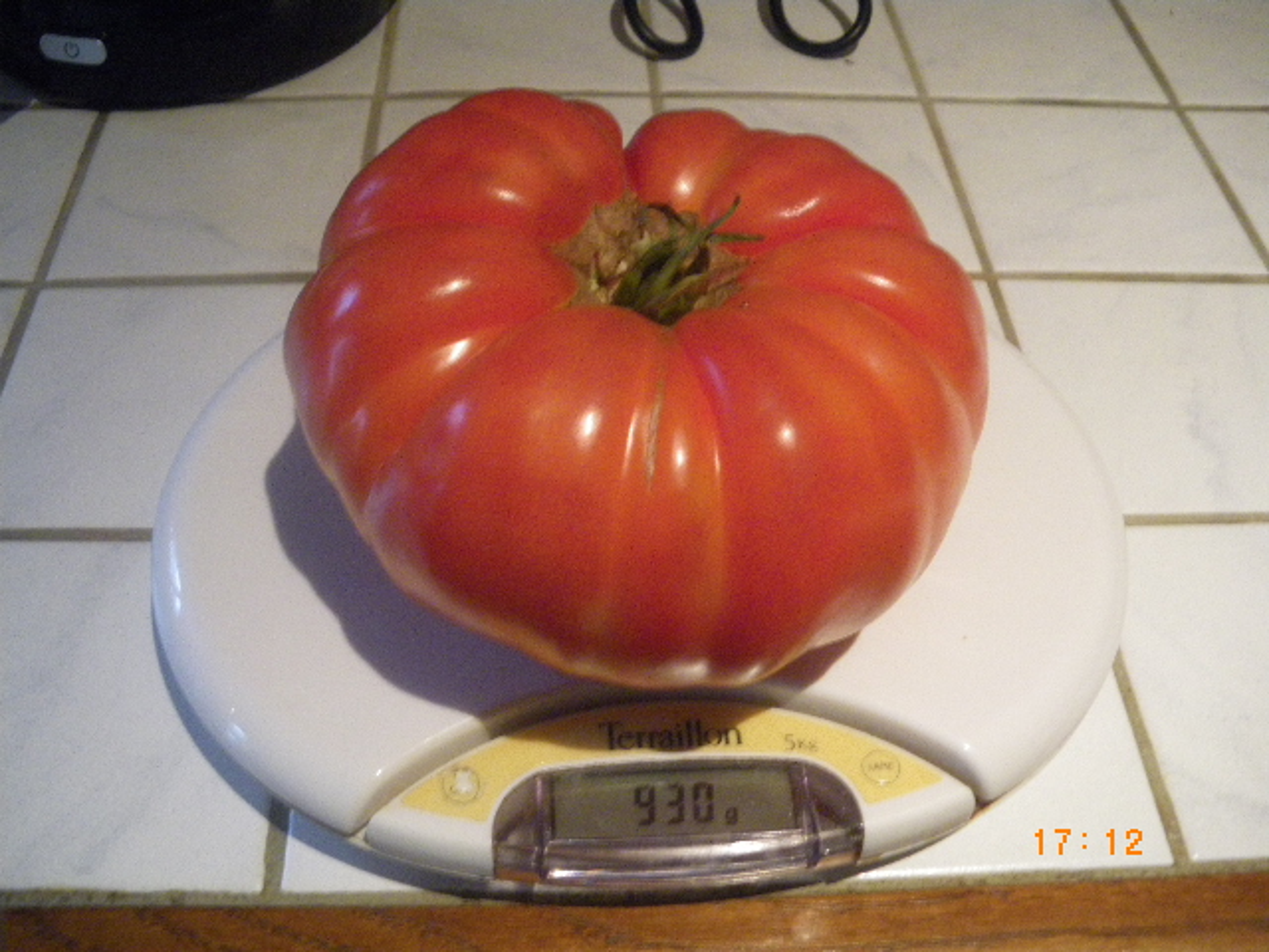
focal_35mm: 36
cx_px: 634
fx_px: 1320
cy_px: 476
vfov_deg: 39.7
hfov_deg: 51.4
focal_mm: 6.3
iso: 800
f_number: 3.5
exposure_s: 1/13
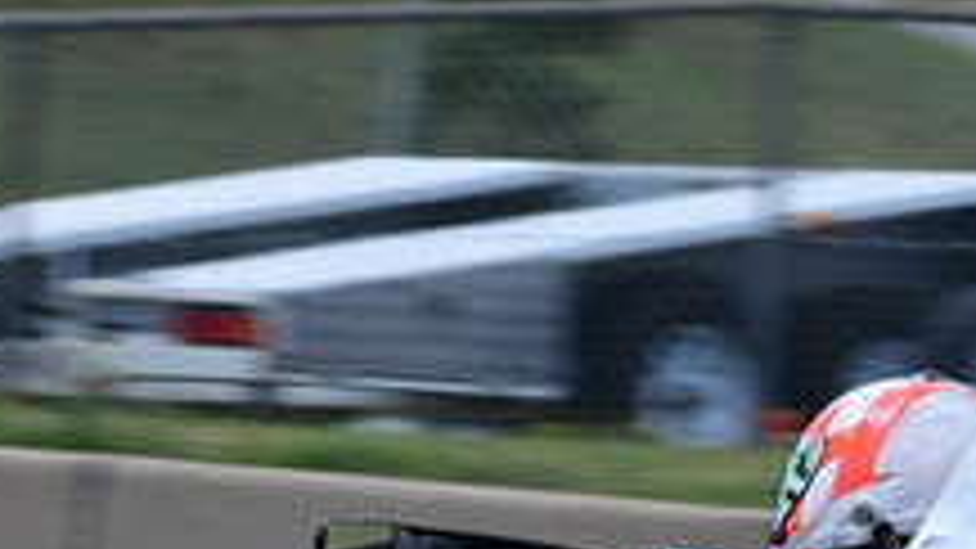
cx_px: 1048
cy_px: 657
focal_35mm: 1161
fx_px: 30043
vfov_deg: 1.0
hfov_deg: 1.9
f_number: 11
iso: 640
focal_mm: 200
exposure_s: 1/640
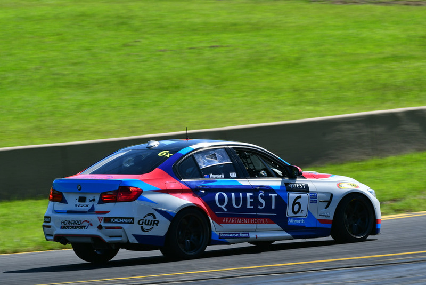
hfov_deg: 6.2
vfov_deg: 4.2
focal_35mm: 330
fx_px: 3906
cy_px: 142
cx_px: 213
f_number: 11
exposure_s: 1/250
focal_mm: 220
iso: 200
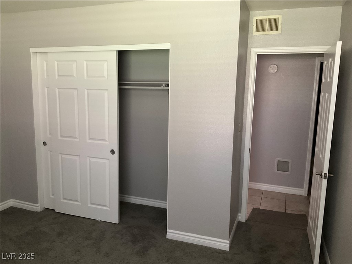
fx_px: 295
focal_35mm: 29
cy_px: 132
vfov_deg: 48.2
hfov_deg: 61.7
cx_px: 176
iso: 320
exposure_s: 1/43
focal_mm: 3
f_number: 1.8
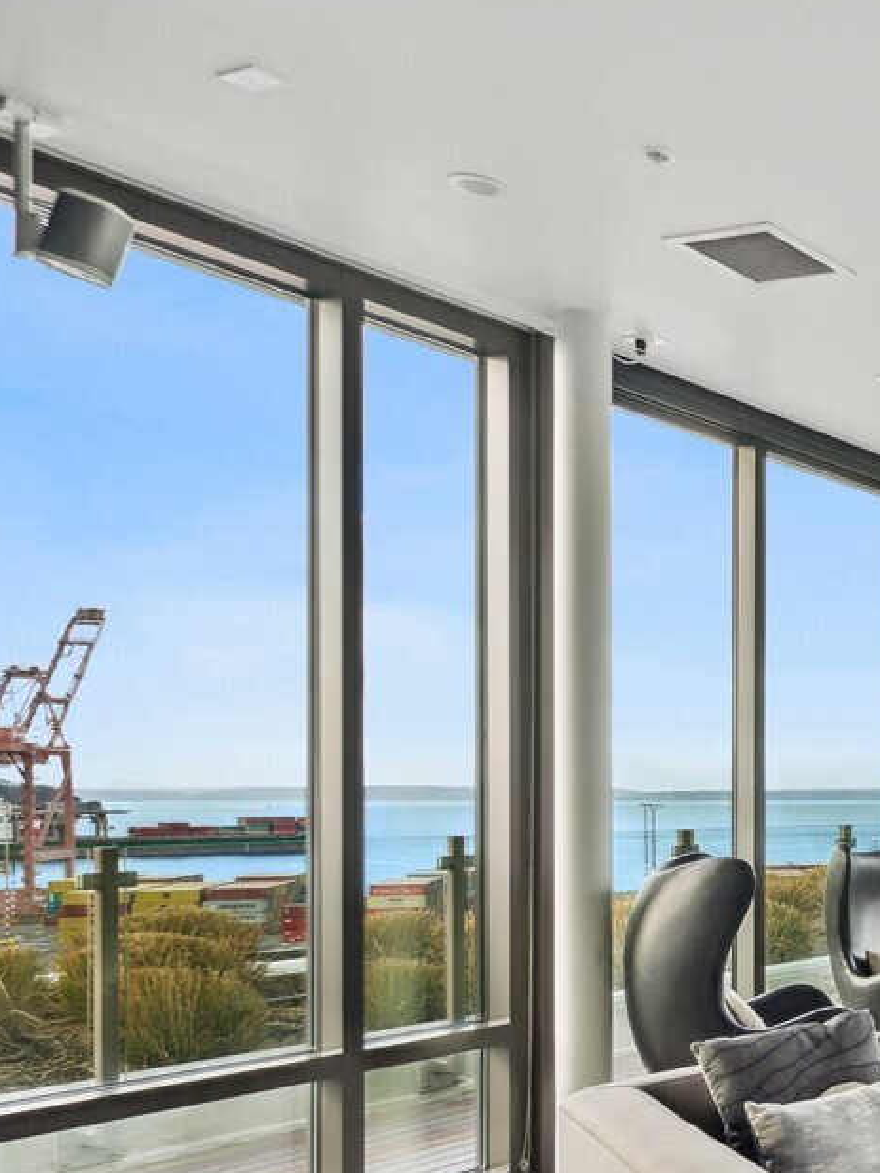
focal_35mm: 37
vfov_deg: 49.3
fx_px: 1254
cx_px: 1299
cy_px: 779
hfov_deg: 27.5
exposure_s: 1/500
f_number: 8
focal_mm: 14
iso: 200
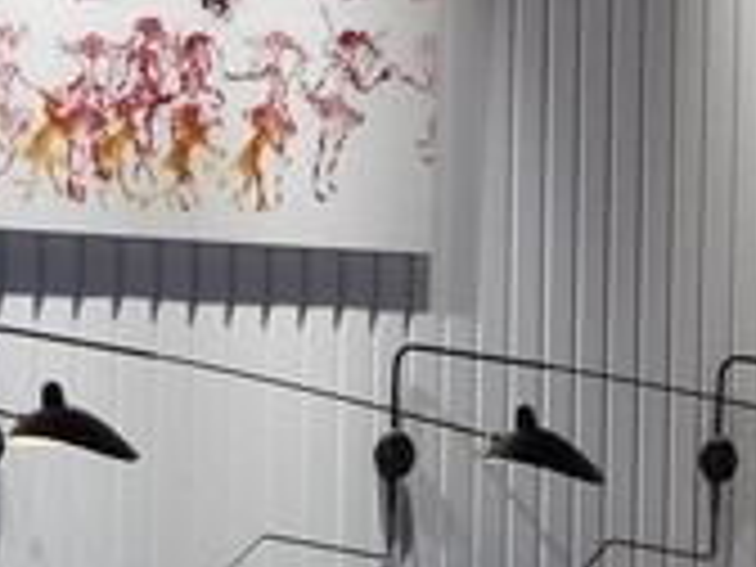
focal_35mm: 275
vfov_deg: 5.4
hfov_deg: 7.2
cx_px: 734
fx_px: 6006
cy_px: 464
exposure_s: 1/30
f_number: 4.2
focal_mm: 10.7
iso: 140
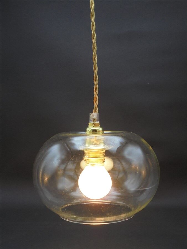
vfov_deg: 38.9
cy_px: 124
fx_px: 353
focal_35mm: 49
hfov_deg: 29.7
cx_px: 94
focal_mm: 8.9
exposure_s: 1/40
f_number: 4.8
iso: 100
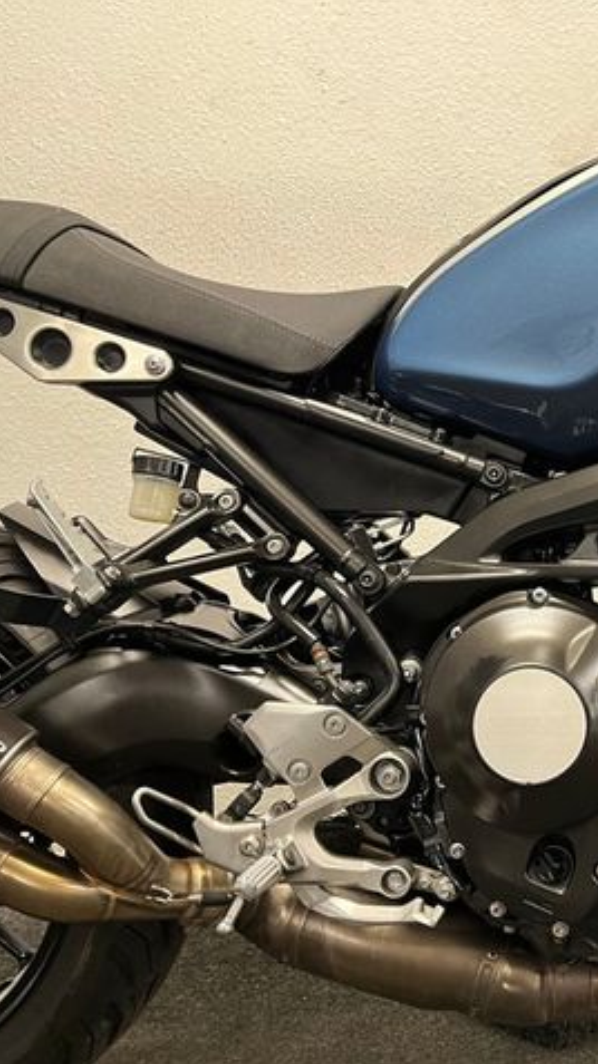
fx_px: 1072
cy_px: 533
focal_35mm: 38
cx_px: 634
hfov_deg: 28.7
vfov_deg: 52.8
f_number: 1.6
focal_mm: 5.1
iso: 250
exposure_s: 1/50
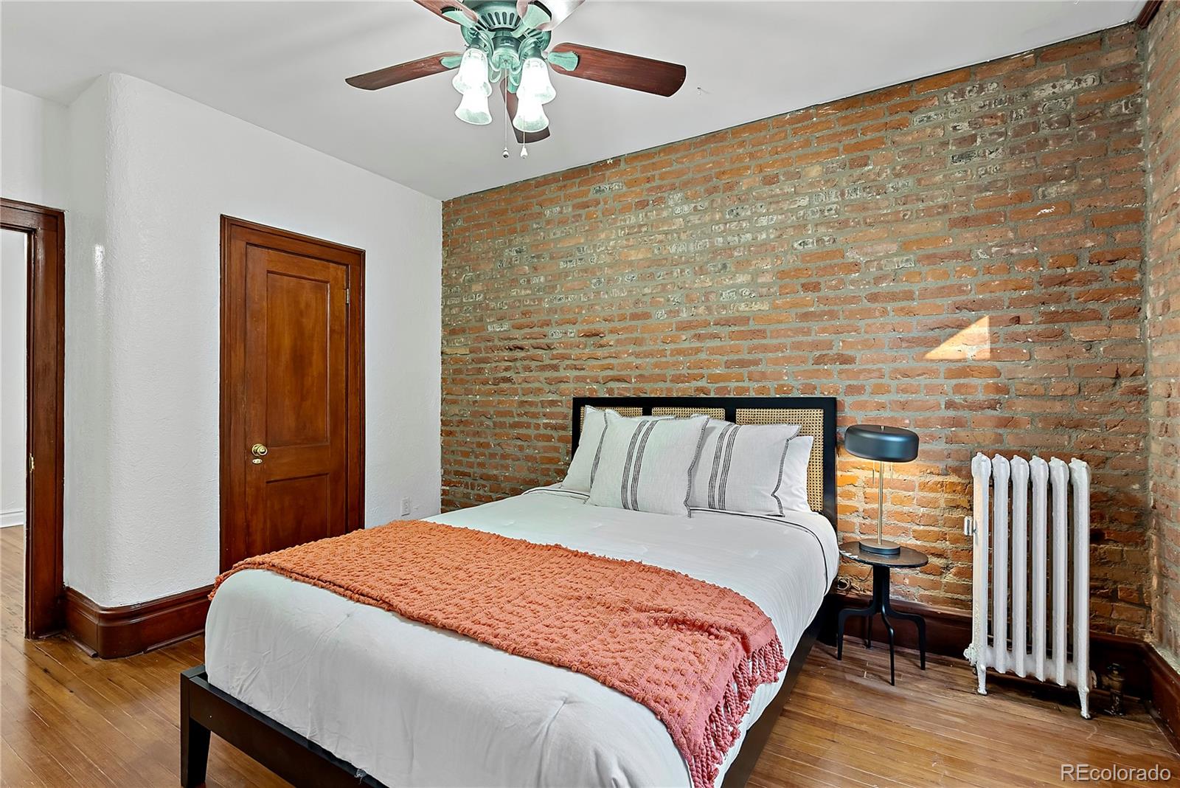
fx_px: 525
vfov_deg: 73.8
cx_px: 590
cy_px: 394
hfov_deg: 96.7
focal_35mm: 16
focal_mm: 16
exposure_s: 1/6
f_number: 7.1
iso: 640
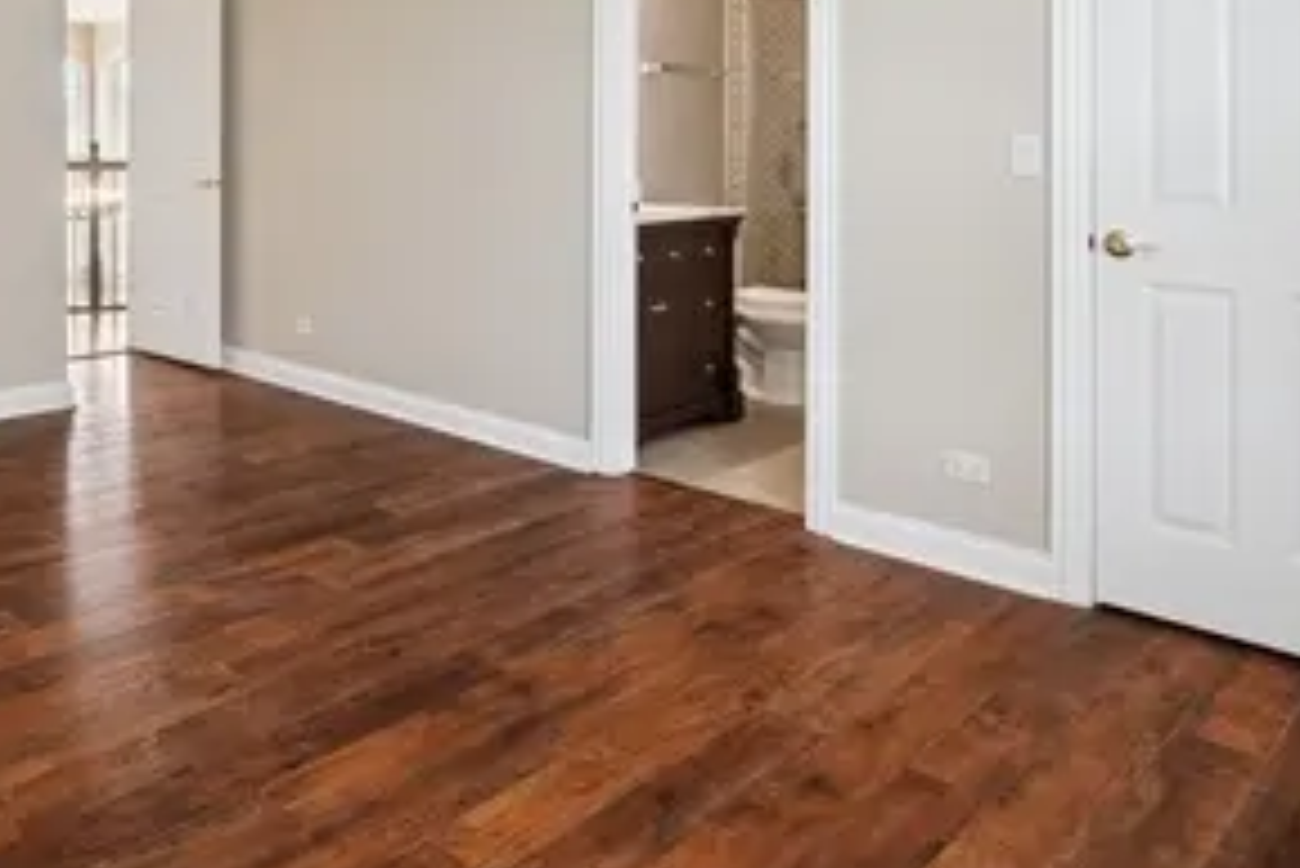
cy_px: 124
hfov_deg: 59.0
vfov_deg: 39.9
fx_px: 1120
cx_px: 441
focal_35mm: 31
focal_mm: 14
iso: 200
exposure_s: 1/4
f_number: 8
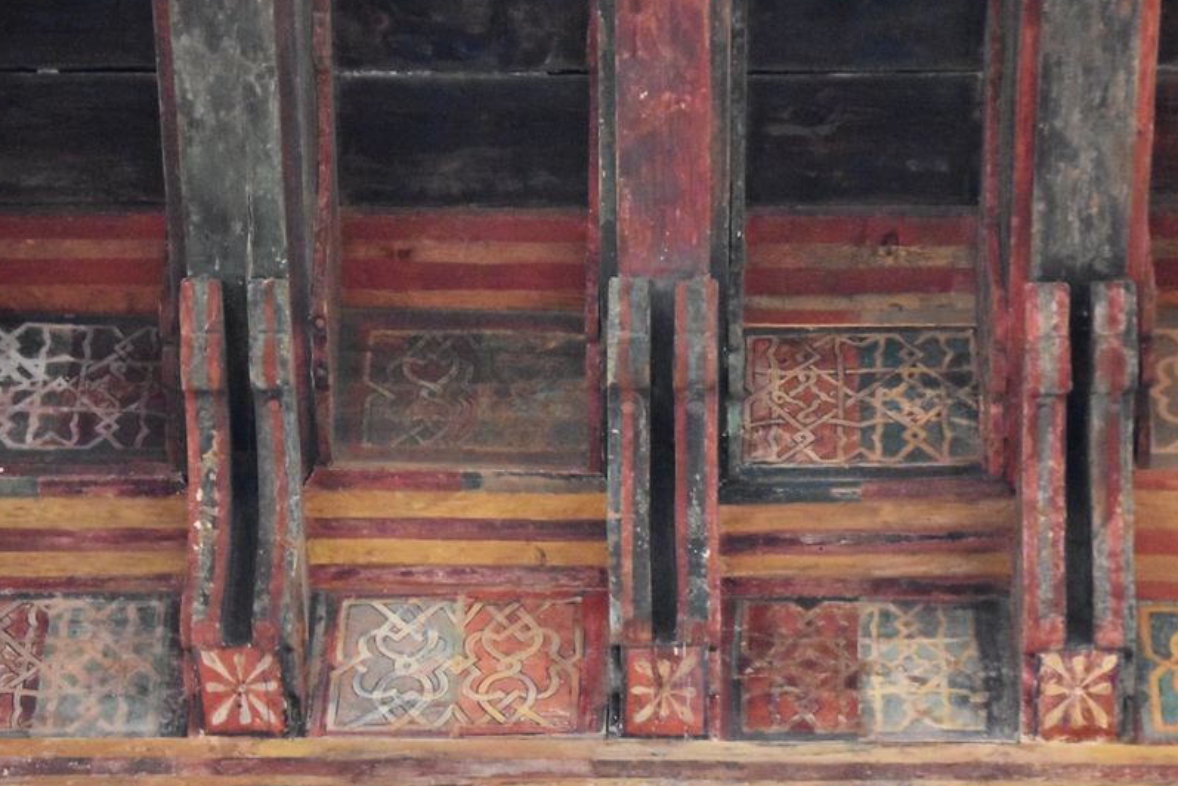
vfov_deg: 8.7
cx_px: 597
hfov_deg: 13.0
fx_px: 5172
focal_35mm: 158
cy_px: 473
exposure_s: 1/125
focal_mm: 80
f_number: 4.5
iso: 12800
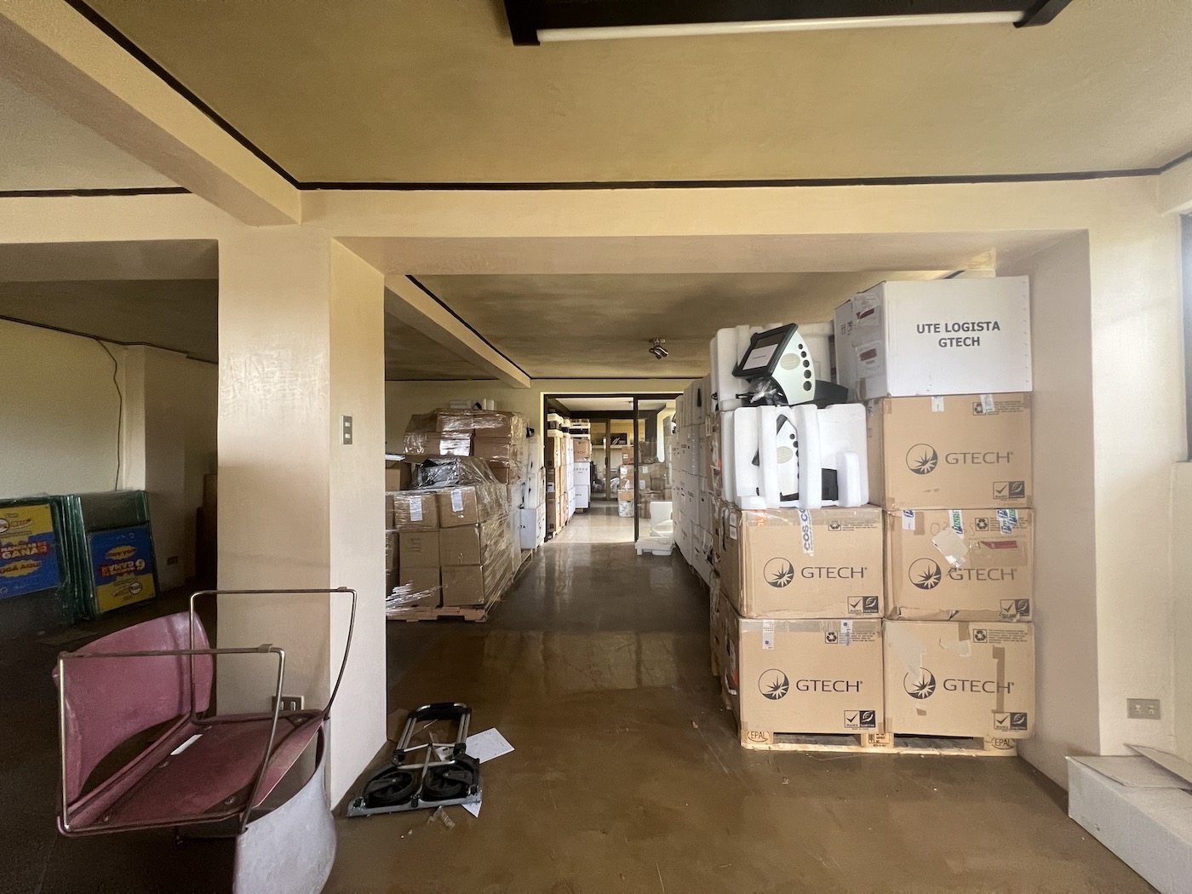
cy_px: 447
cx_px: 596
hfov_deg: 106.2
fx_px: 448
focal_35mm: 13
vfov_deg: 89.9
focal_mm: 1.57
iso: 400
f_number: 1.8
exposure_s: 1/60
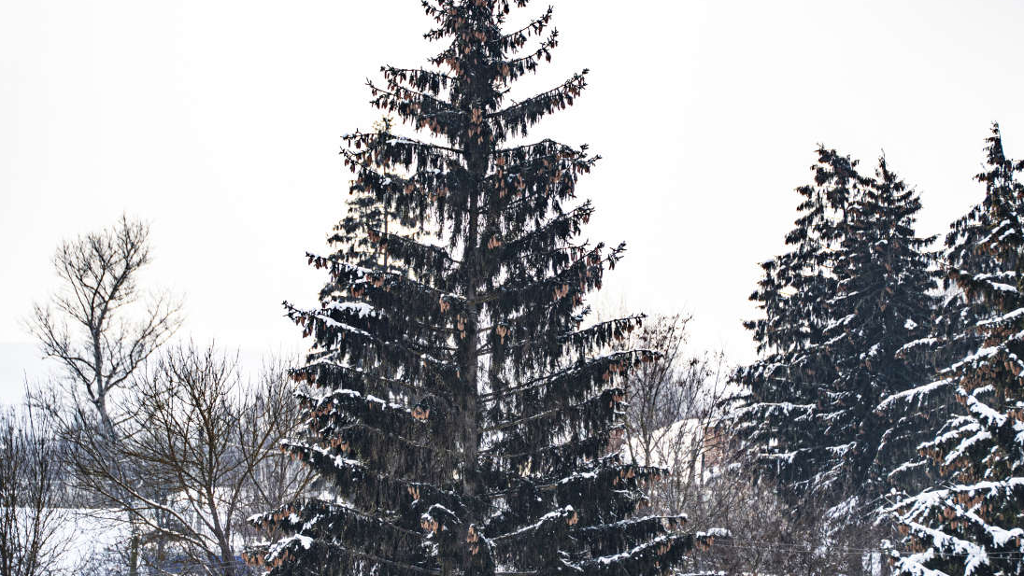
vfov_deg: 4.6
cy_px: 262
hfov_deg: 8.1
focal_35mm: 266
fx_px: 7224
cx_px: 534
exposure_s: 1/1250
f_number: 4.8
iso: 100
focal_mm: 155
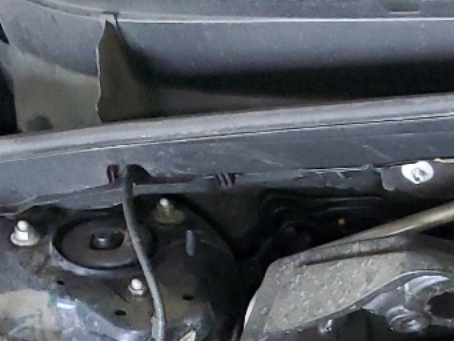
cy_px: 693
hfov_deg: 14.4
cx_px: 795
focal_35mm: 122
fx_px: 1601
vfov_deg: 11.0
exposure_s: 1/60.2
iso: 252
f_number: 1.5
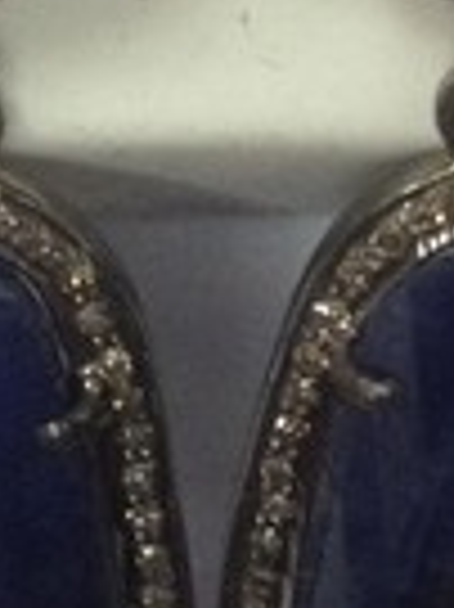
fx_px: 2277
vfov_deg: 15.2
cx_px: 240
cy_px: 315
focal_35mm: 130
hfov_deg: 11.4
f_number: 2.4
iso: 100
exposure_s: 1/20
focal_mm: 4.28
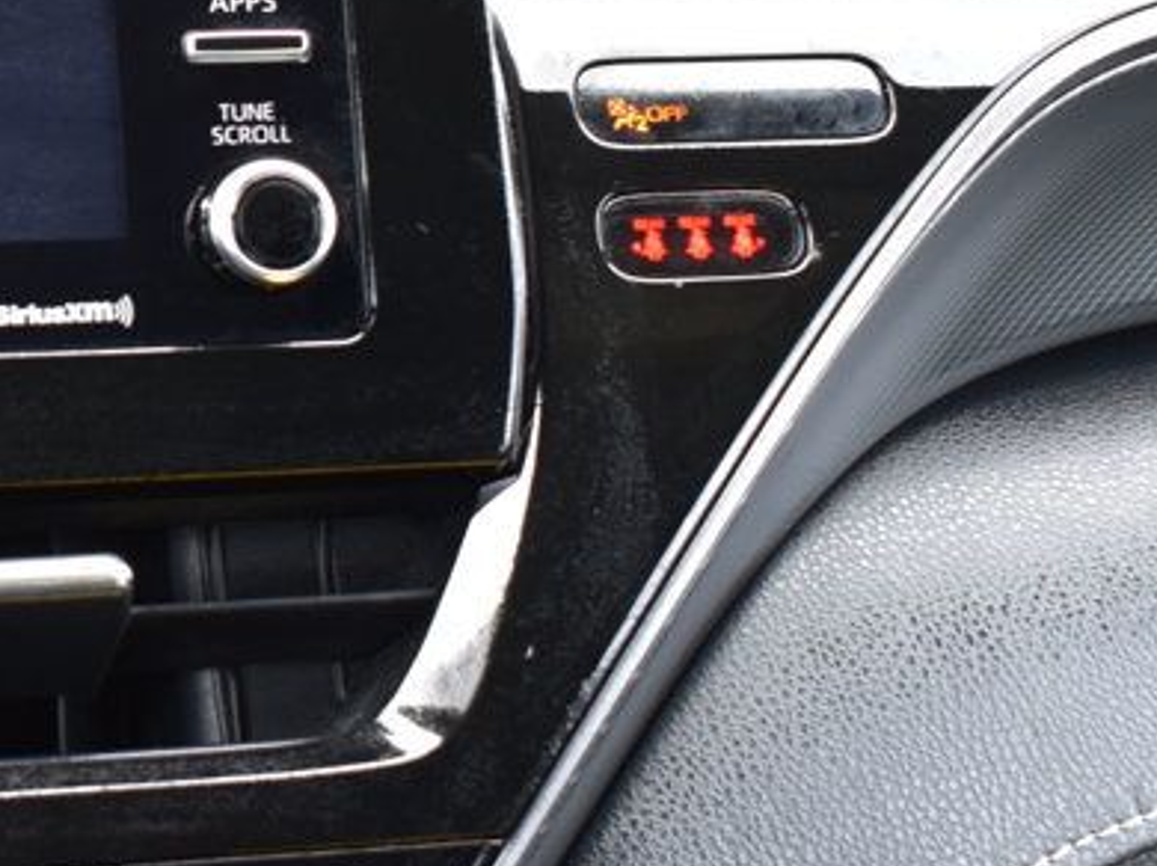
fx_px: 3541
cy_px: 136
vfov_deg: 13.9
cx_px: -193
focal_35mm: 106
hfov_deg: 17.8
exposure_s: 1/25
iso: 400
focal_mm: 28
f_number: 7.1
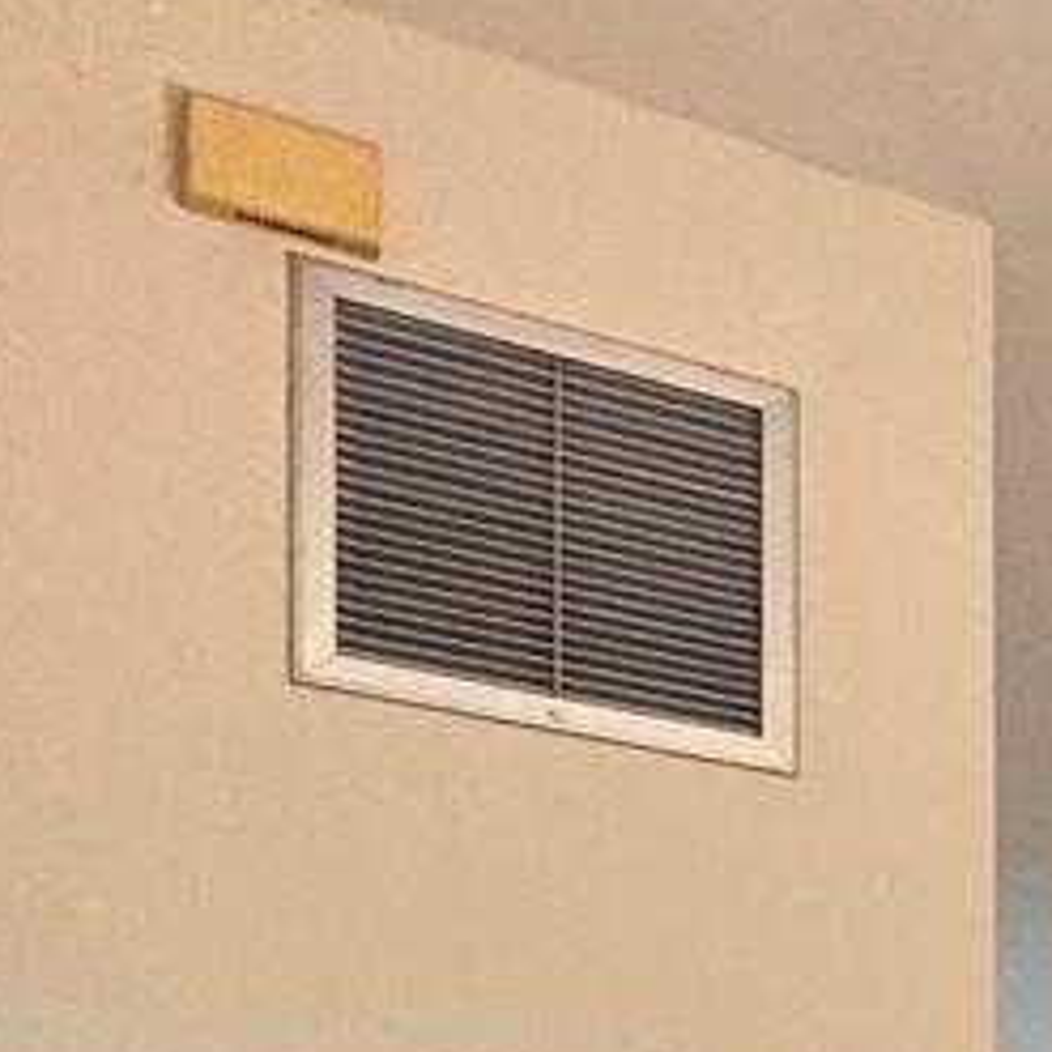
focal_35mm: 80
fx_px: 2751
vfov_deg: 18.5
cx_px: 2700
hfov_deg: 13.5
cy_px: 1691
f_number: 2.2
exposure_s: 1/60
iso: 160
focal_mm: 2.22
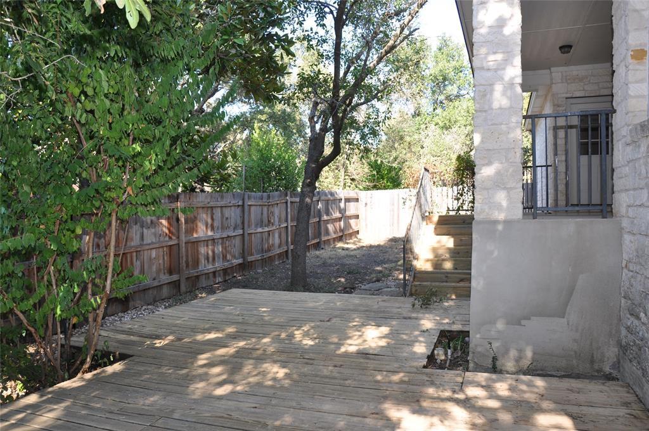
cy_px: 216
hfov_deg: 67.4
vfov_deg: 47.8
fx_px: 486
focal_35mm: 27
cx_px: 324
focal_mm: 18
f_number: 5.6
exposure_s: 1/125
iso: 200
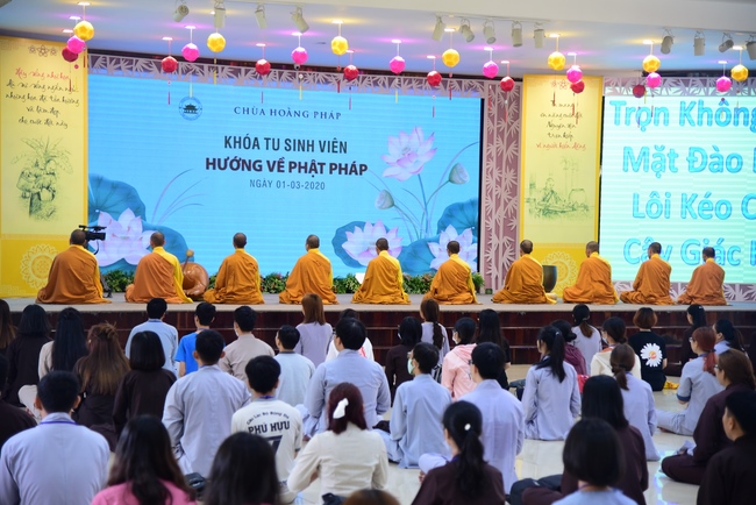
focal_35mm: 82
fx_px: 1723
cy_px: 252
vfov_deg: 16.7
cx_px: 378
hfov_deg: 24.8
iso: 1600
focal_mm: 82
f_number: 4
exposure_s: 1/50
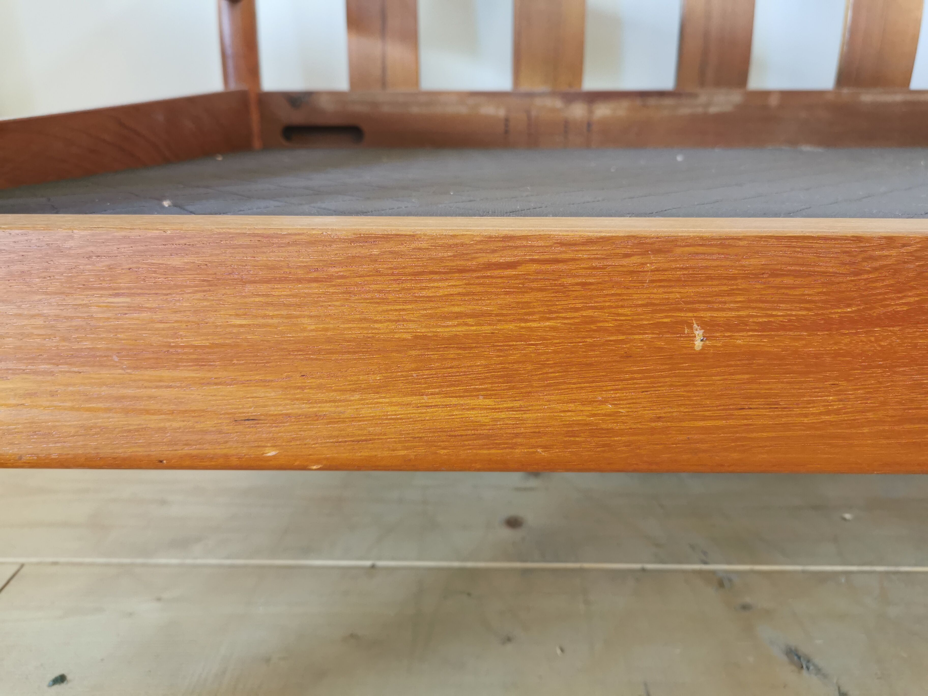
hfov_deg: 65.3
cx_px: 464
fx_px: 724
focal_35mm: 27
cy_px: 348
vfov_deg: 51.4
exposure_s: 1/50
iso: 200
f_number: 1.8
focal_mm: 5.58
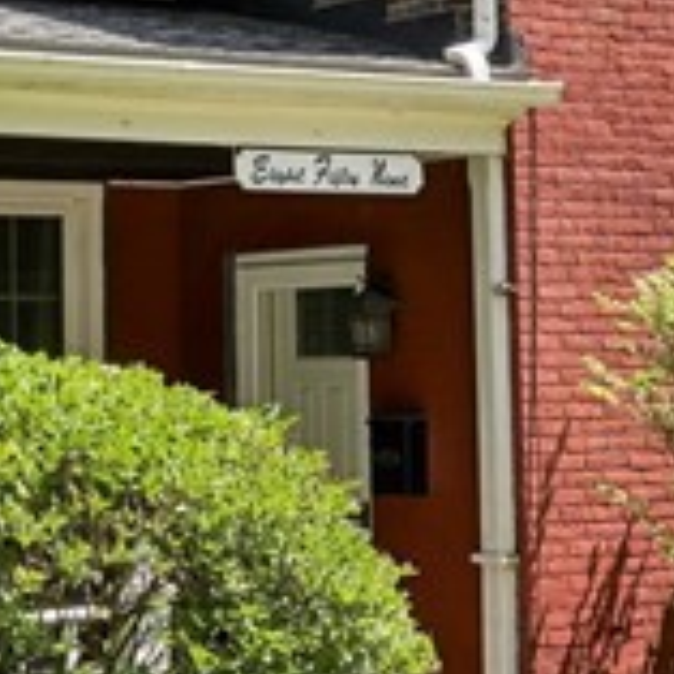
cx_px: -43
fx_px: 2335
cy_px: 69
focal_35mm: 106
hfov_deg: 16.0
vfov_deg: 16.2
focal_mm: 18
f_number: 8
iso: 400
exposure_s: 1/250
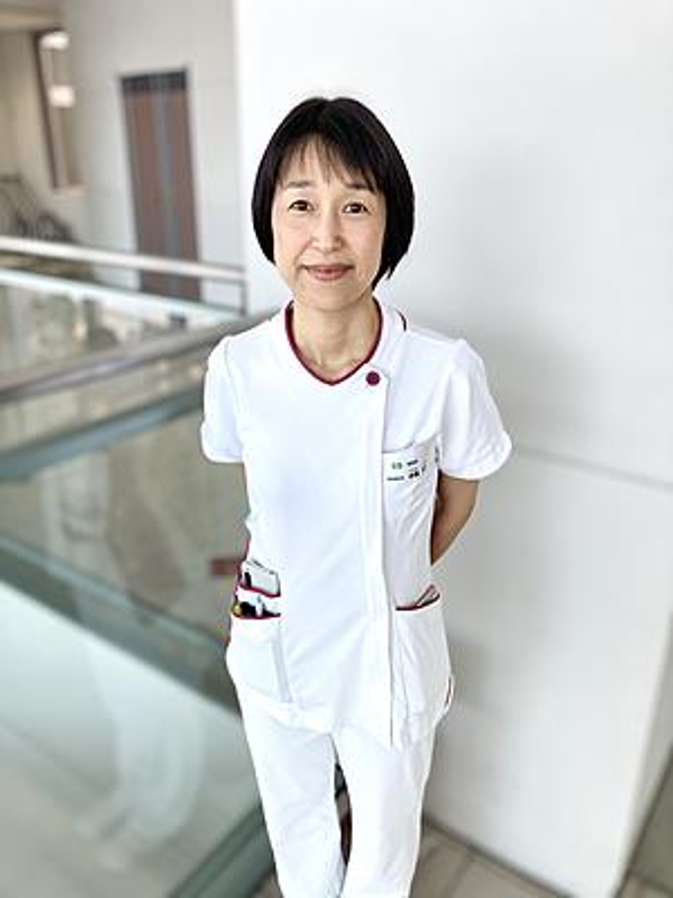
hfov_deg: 49.7
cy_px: 449
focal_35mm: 28
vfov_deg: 63.4
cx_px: 336
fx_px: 726
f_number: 1.8
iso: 64
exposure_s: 1/121
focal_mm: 3.99
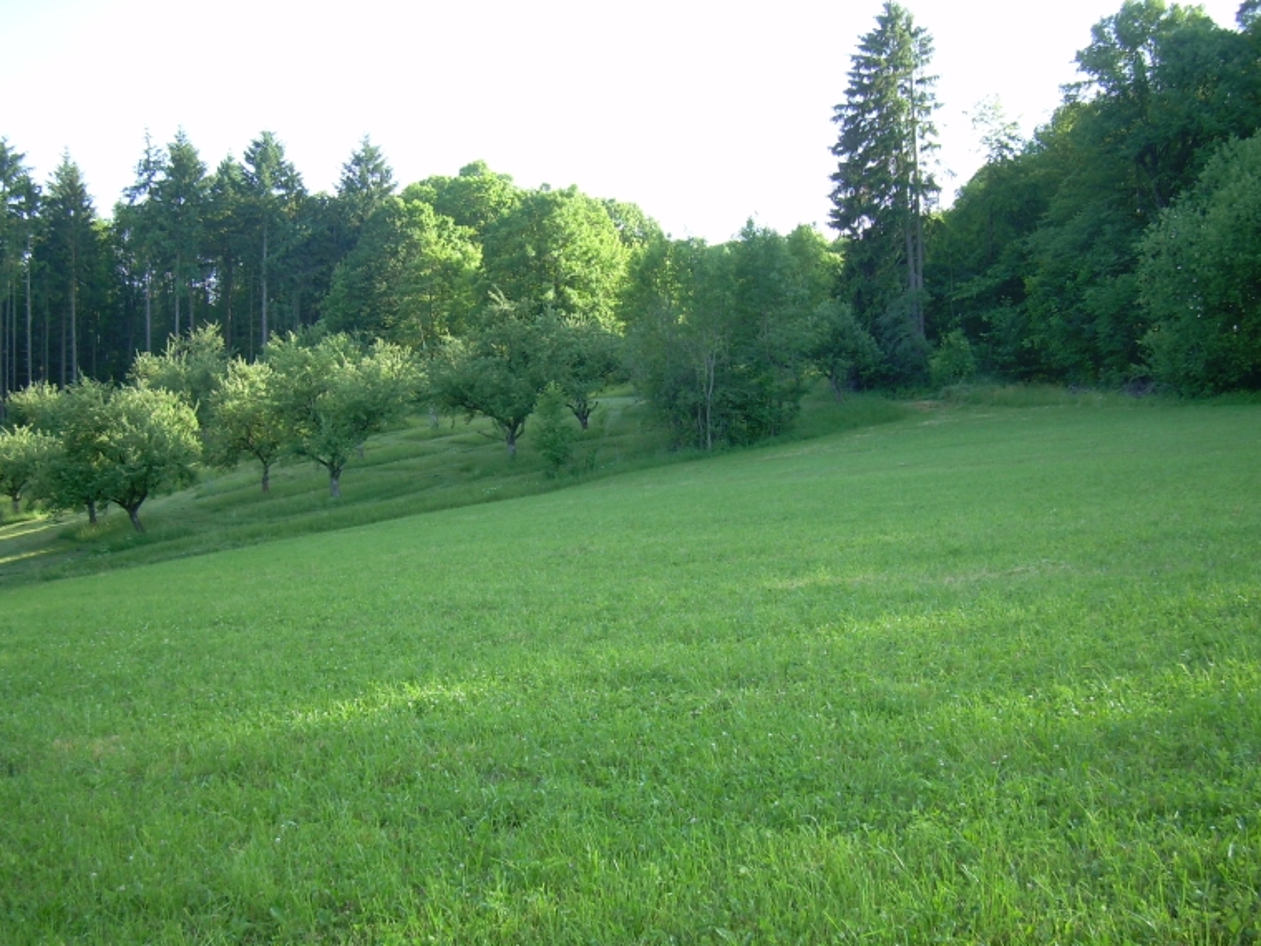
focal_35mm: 39
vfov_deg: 36.8
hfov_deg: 47.9
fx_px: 1421
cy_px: 475
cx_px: 634
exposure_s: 1/136
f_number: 2.8
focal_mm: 6.3
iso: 50
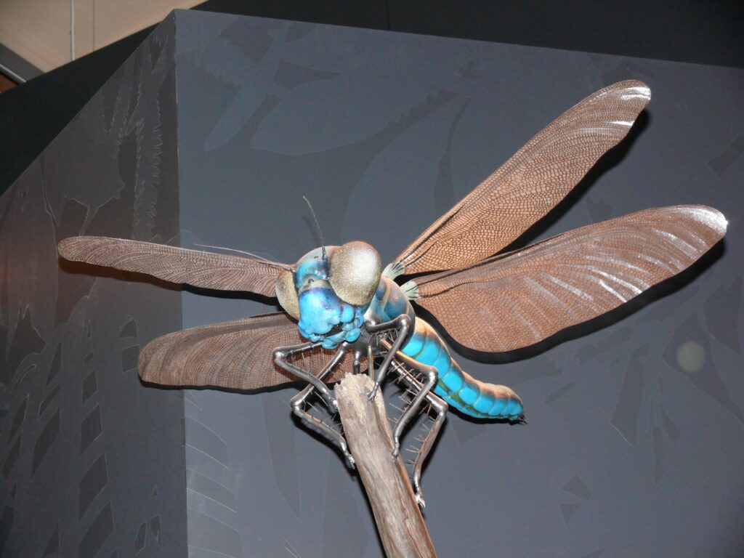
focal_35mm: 82
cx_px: 372
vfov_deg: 18.0
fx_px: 1762
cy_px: 279
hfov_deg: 23.8
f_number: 3.2
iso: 320
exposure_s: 1/30
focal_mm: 17.4
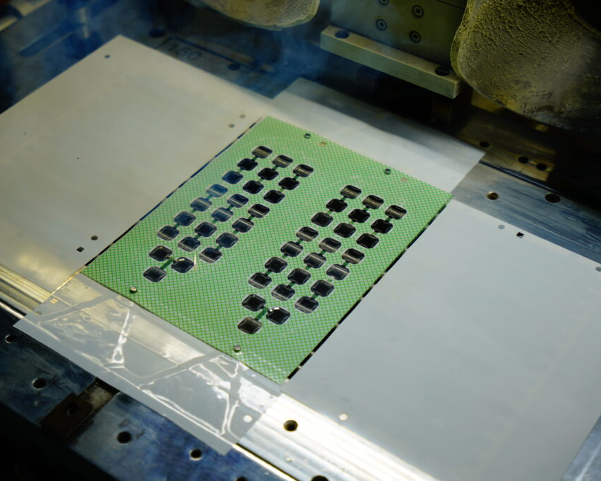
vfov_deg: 25.8
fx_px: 1050
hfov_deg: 31.9
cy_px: 239
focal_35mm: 59
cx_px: 243
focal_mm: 35
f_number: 4
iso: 160
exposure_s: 1/125
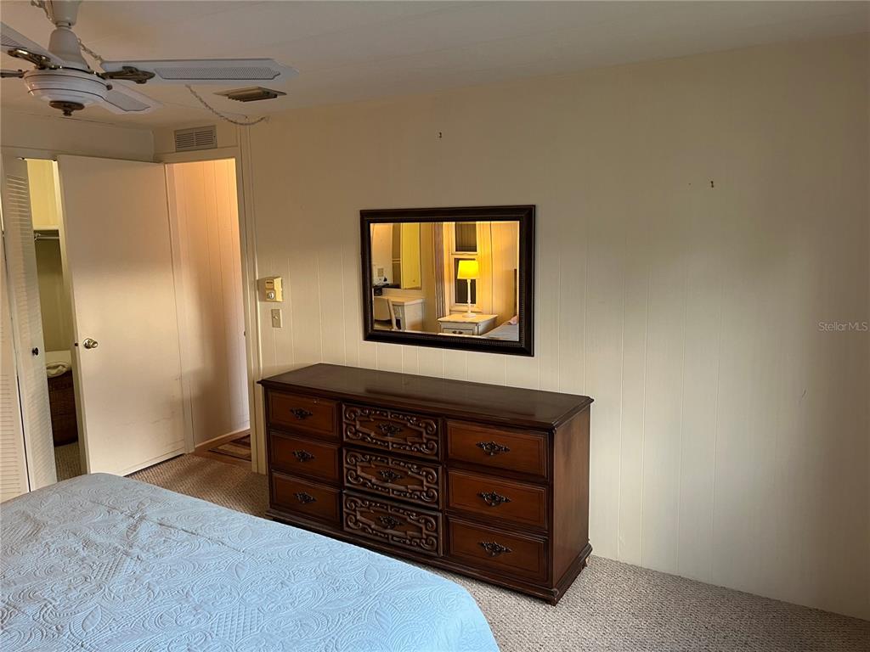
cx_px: 435
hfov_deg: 67.3
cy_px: 326
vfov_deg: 53.1
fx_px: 653
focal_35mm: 26
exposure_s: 1/60
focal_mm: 5.1
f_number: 1.6
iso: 125
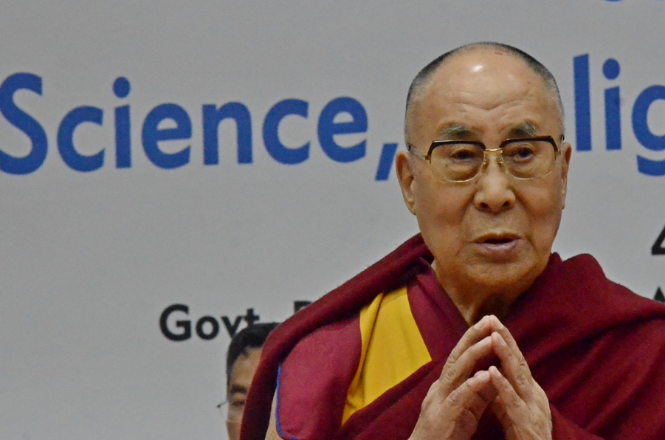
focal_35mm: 210
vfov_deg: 6.5
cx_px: 438
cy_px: 254
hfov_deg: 9.8
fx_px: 3863
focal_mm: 105
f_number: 13
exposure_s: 1/30
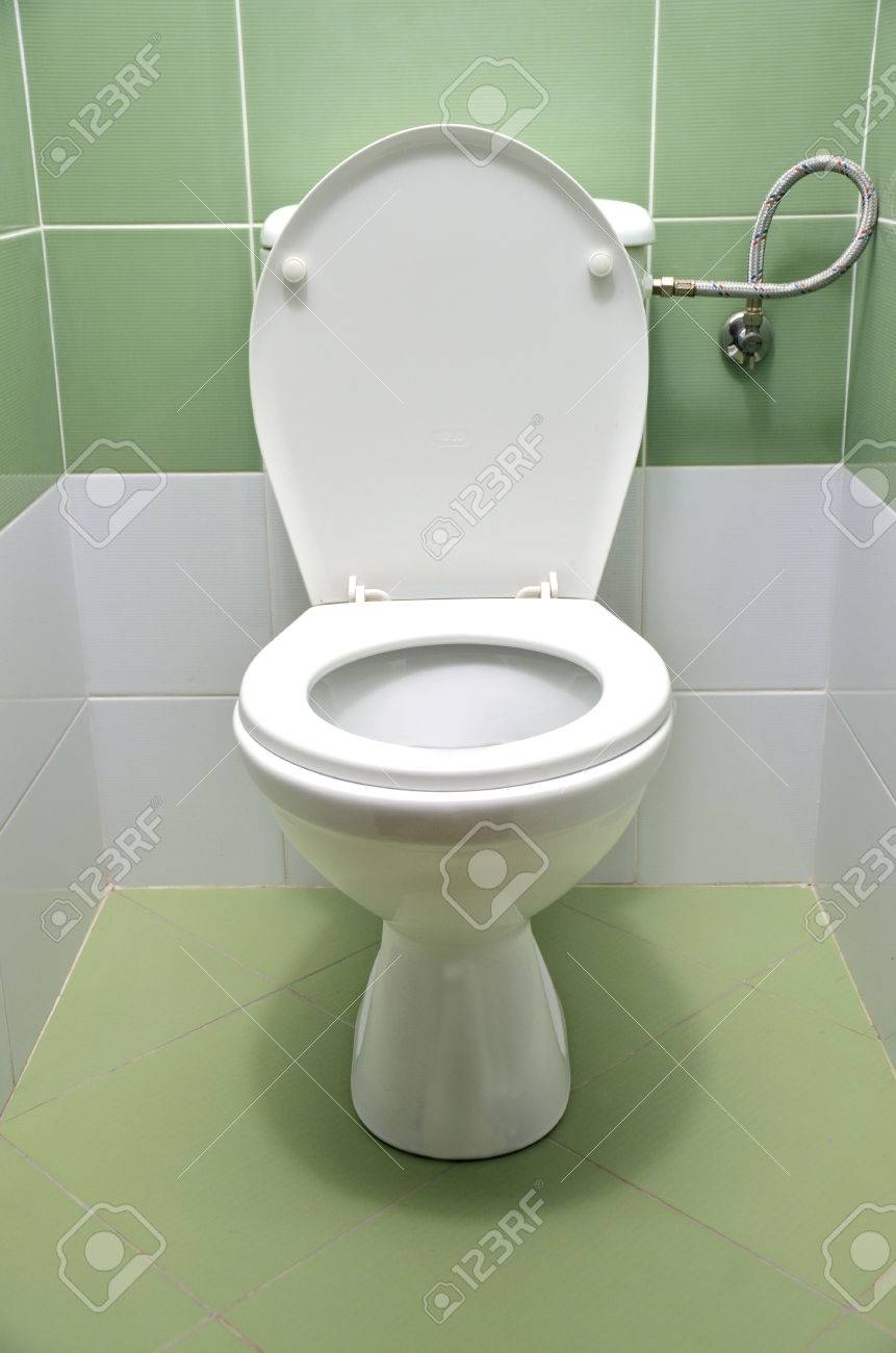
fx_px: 1688
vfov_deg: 43.7
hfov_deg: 29.7
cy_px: 676
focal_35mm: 45
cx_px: 448
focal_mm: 30
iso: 200
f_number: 4.2
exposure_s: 1/13
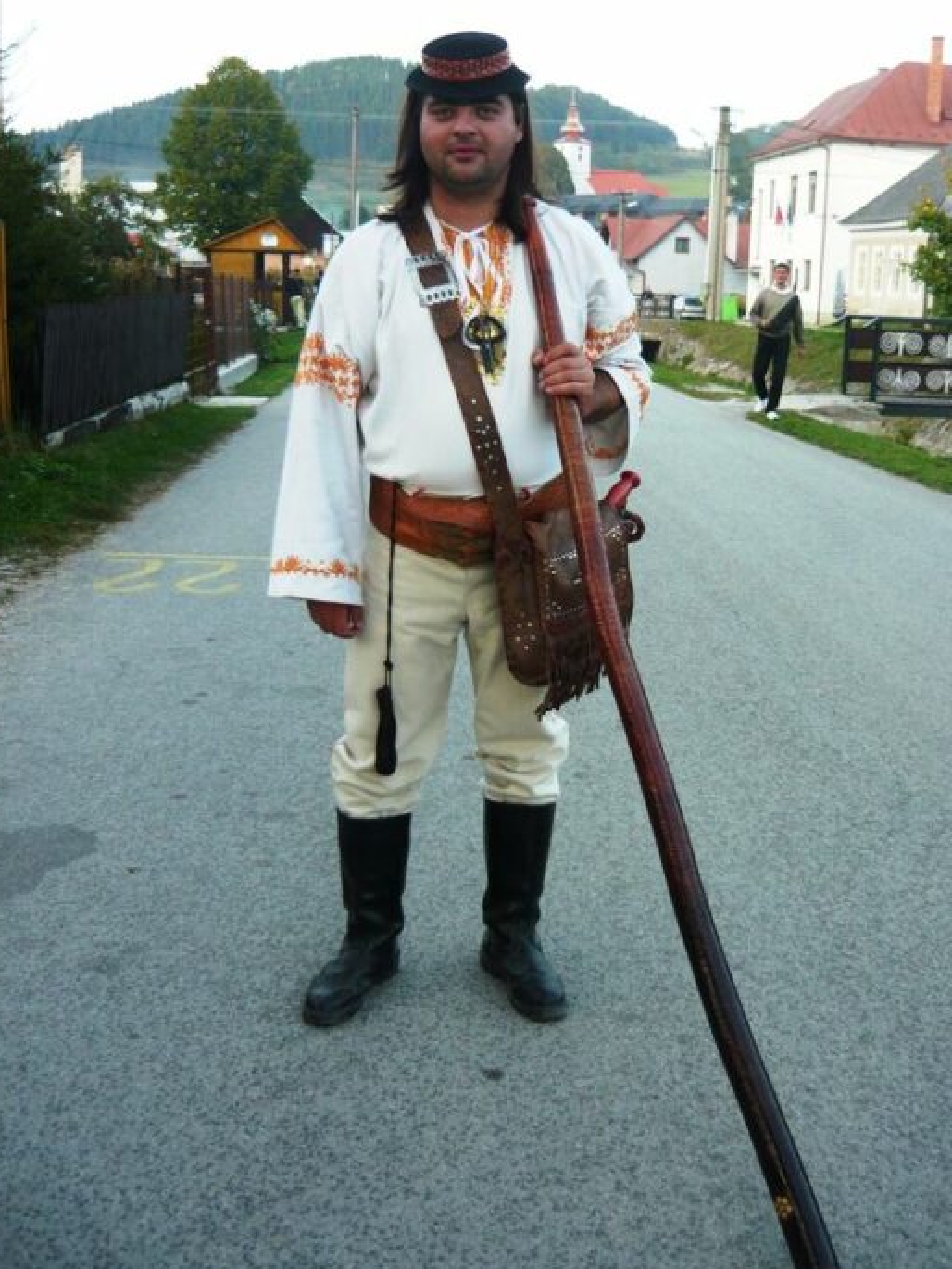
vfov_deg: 50.1
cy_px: 641
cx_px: 507
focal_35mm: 37
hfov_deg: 38.7
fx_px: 1356
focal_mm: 5.5
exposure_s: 1/60
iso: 100
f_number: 2.8
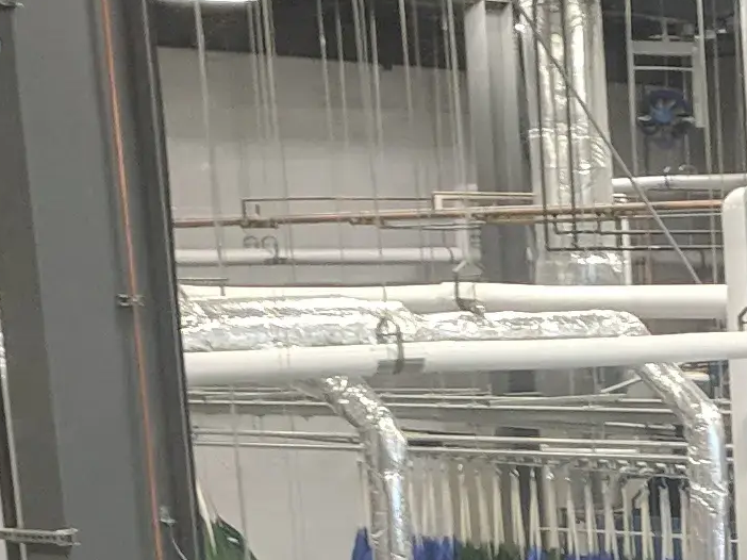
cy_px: 1216
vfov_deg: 9.1
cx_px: 1146
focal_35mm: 150
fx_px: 3236
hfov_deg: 12.5
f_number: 2
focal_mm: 4.67
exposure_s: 1/60
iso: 155
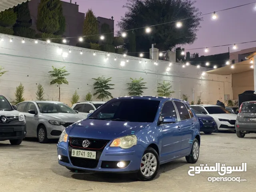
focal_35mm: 52
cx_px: 128
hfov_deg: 36.8
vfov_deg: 28.0
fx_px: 385
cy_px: 96
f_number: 2
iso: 160
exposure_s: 1/100
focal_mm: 6
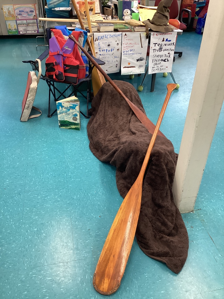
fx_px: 267
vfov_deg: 58.4
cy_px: 150
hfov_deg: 45.4
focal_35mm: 31
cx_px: 112
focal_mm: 3.3
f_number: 2.4
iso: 200
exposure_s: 1/60
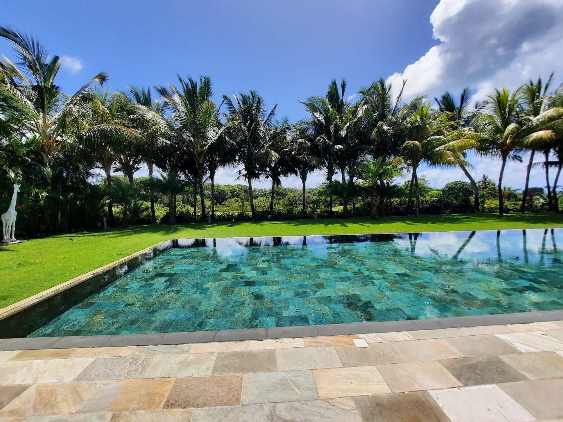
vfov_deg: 89.9
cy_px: 211
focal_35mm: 13
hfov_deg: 106.2
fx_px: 211
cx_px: 282
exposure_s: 1/2469
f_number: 2.2
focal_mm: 1.74
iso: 40
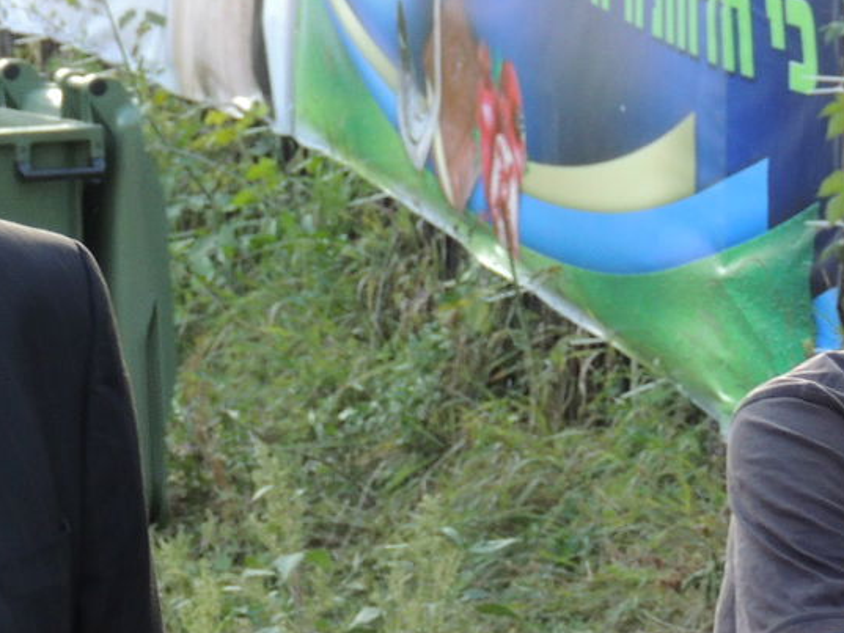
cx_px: -247
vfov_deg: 3.4
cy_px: 217
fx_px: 10804
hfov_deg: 4.5
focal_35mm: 443
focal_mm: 30.3
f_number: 4.5
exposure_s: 1/125
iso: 320
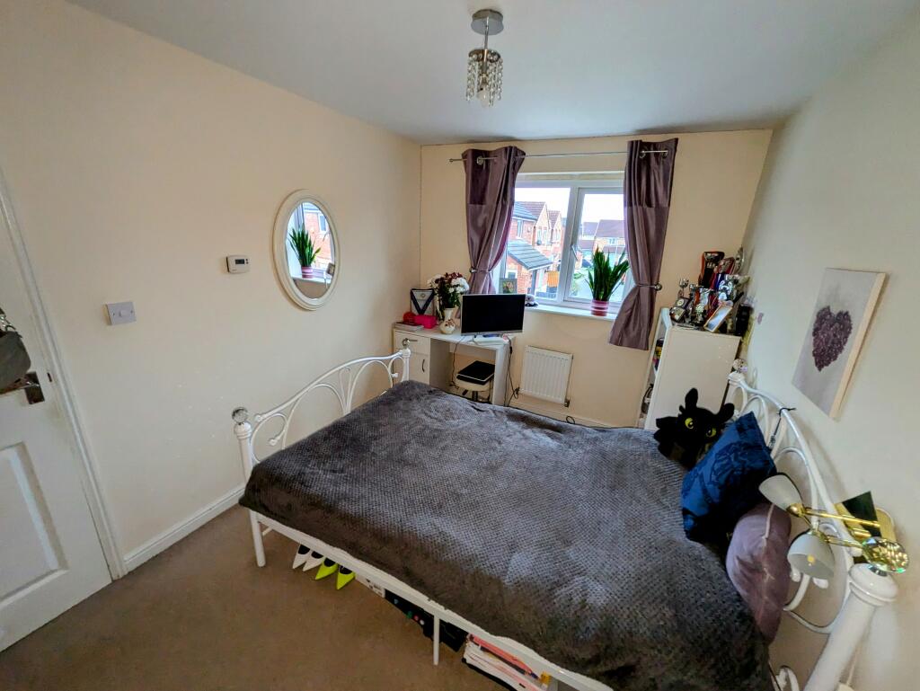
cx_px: 460
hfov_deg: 102.0
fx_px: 372
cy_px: 346
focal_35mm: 14
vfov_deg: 85.7
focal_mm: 1.83
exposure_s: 1/25
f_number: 2.2
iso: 248
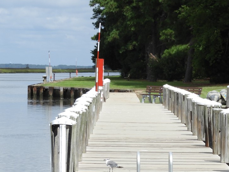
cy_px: 107
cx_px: 171
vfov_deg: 6.0
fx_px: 1634
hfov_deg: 8.0
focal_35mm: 247
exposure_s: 1/800
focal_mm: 22.4
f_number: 5
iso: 100
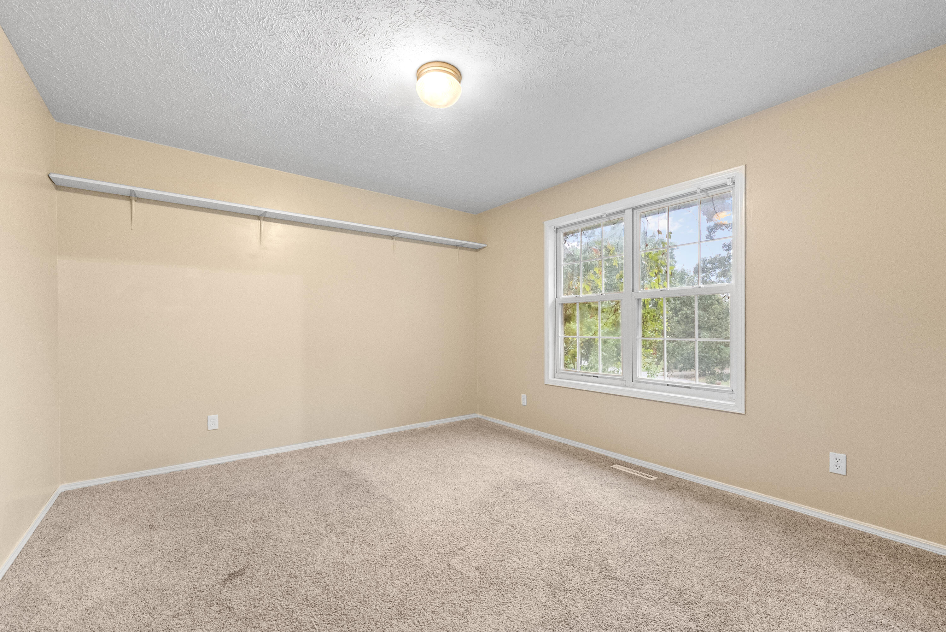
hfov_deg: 104.2
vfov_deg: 81.3
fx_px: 368
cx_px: 473
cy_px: 316
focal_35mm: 14
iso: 12800
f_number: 8
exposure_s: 1/10
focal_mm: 14
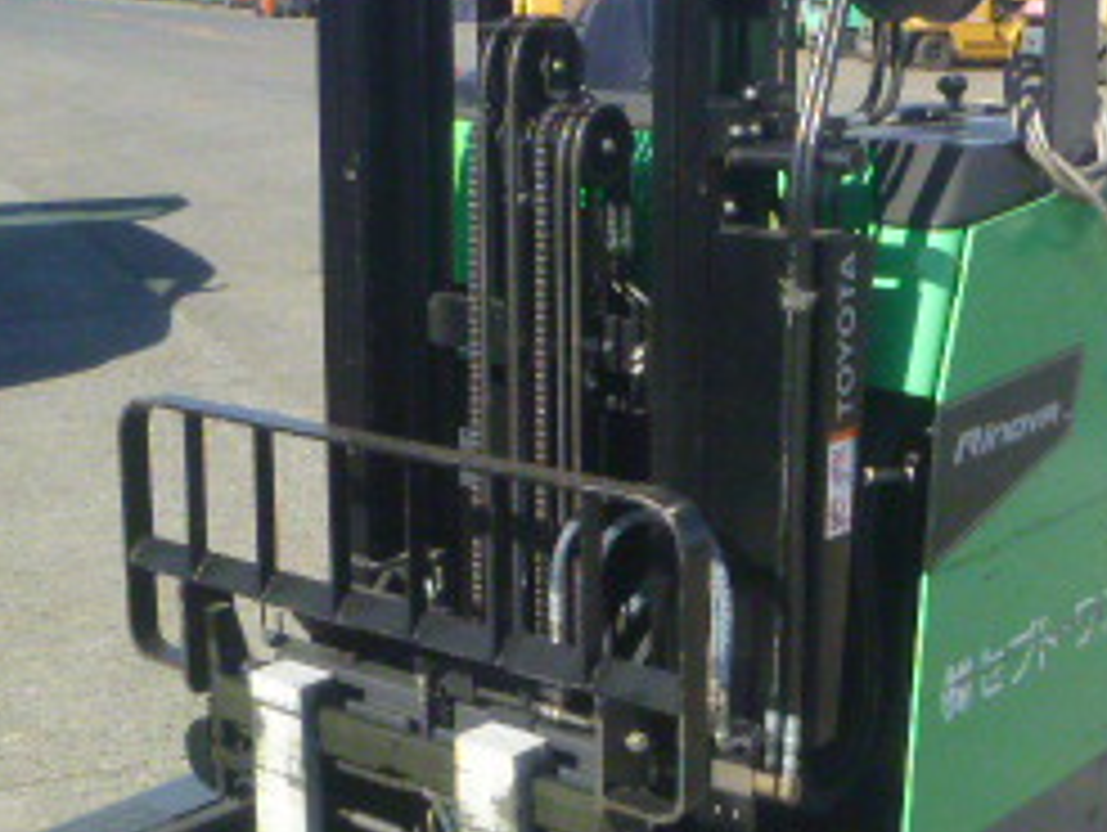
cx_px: 626
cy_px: 364
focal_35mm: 65
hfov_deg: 29.8
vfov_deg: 22.6
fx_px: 2081
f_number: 9
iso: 400
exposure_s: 1/1300
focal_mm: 4.5
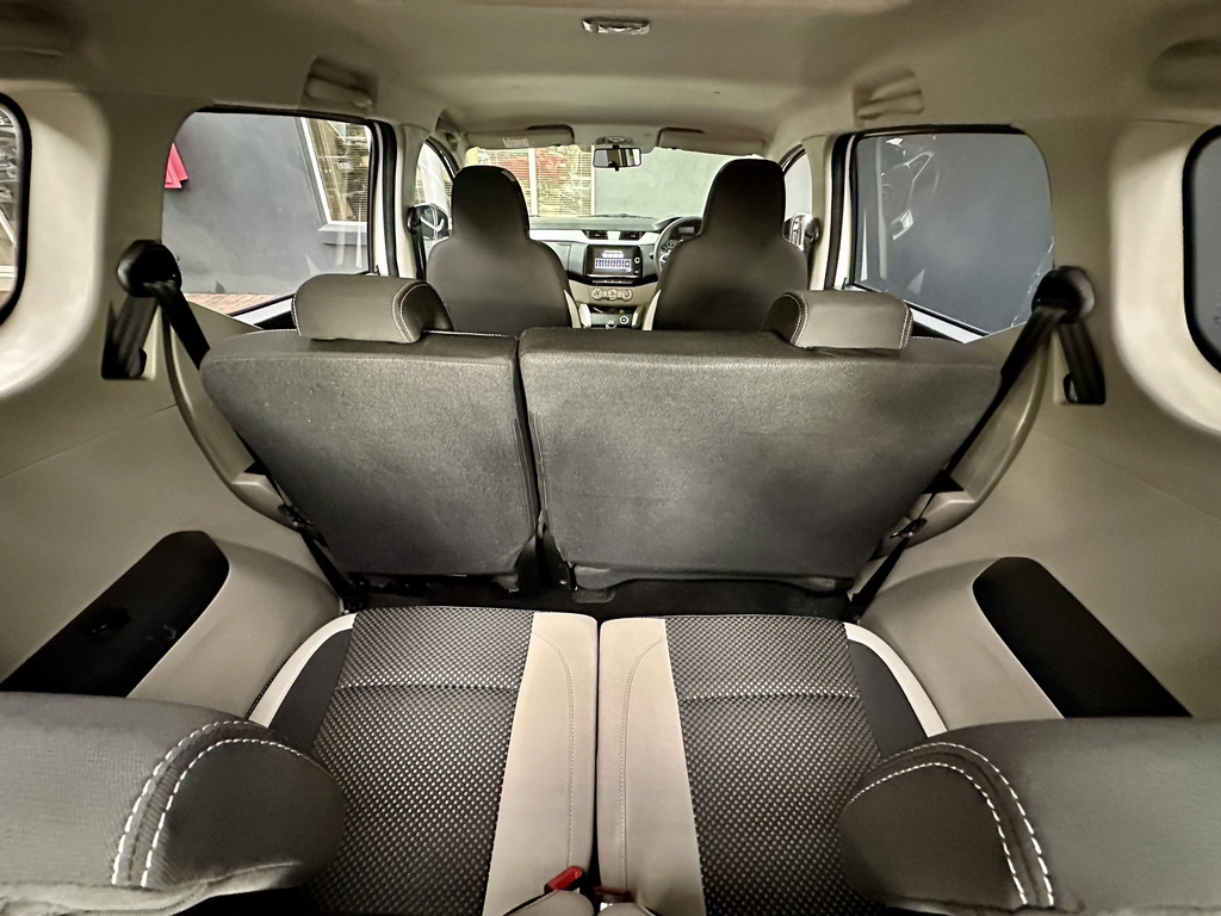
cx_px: 610
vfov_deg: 85.7
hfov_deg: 102.1
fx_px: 494
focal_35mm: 14
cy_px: 458
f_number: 2.2
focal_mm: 2.22
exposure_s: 1/36
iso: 1600
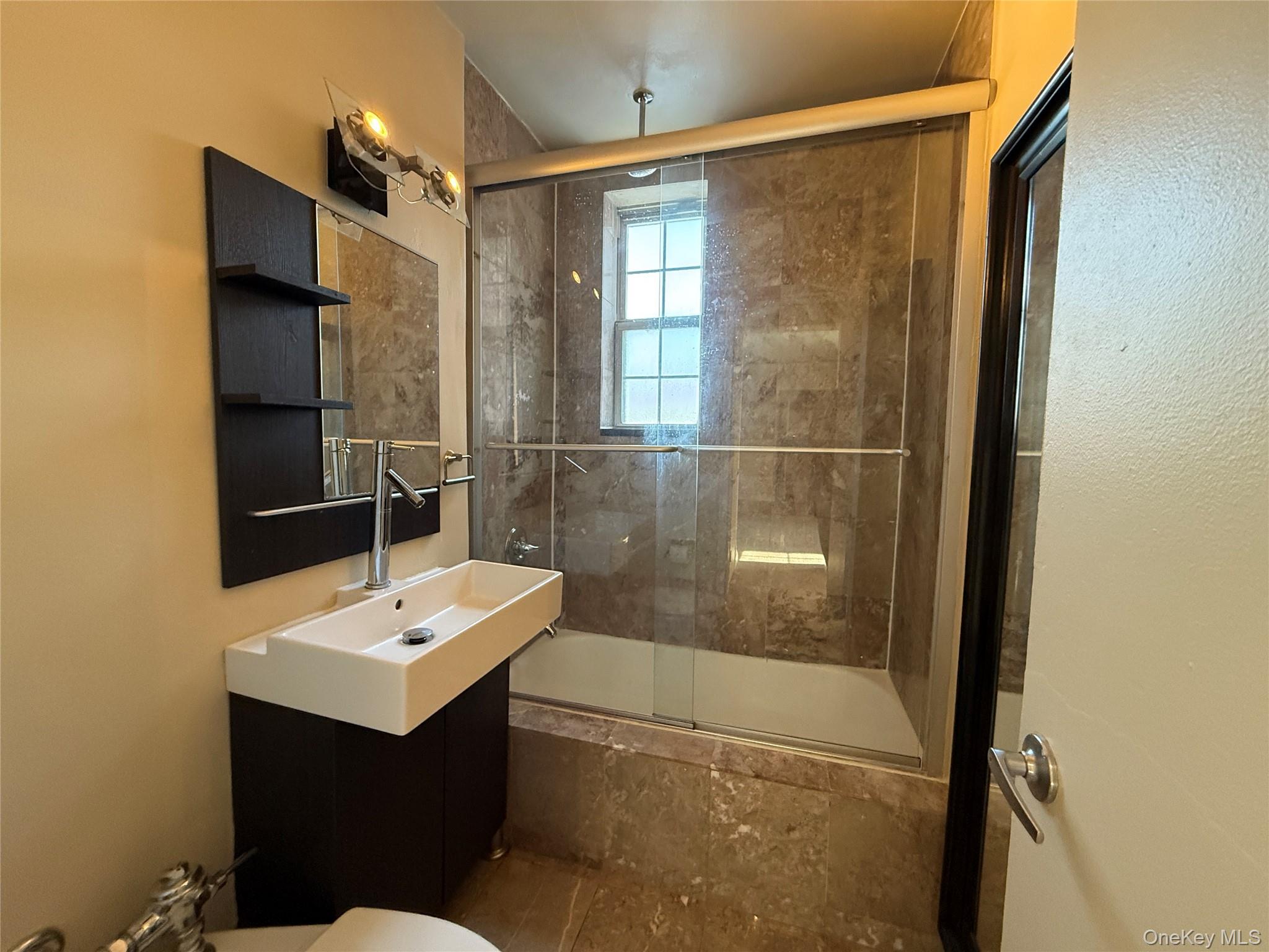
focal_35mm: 14
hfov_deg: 102.1
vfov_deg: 85.7
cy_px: 476
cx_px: 634
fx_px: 513
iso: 640
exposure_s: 1/120
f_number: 2.2
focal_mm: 2.22
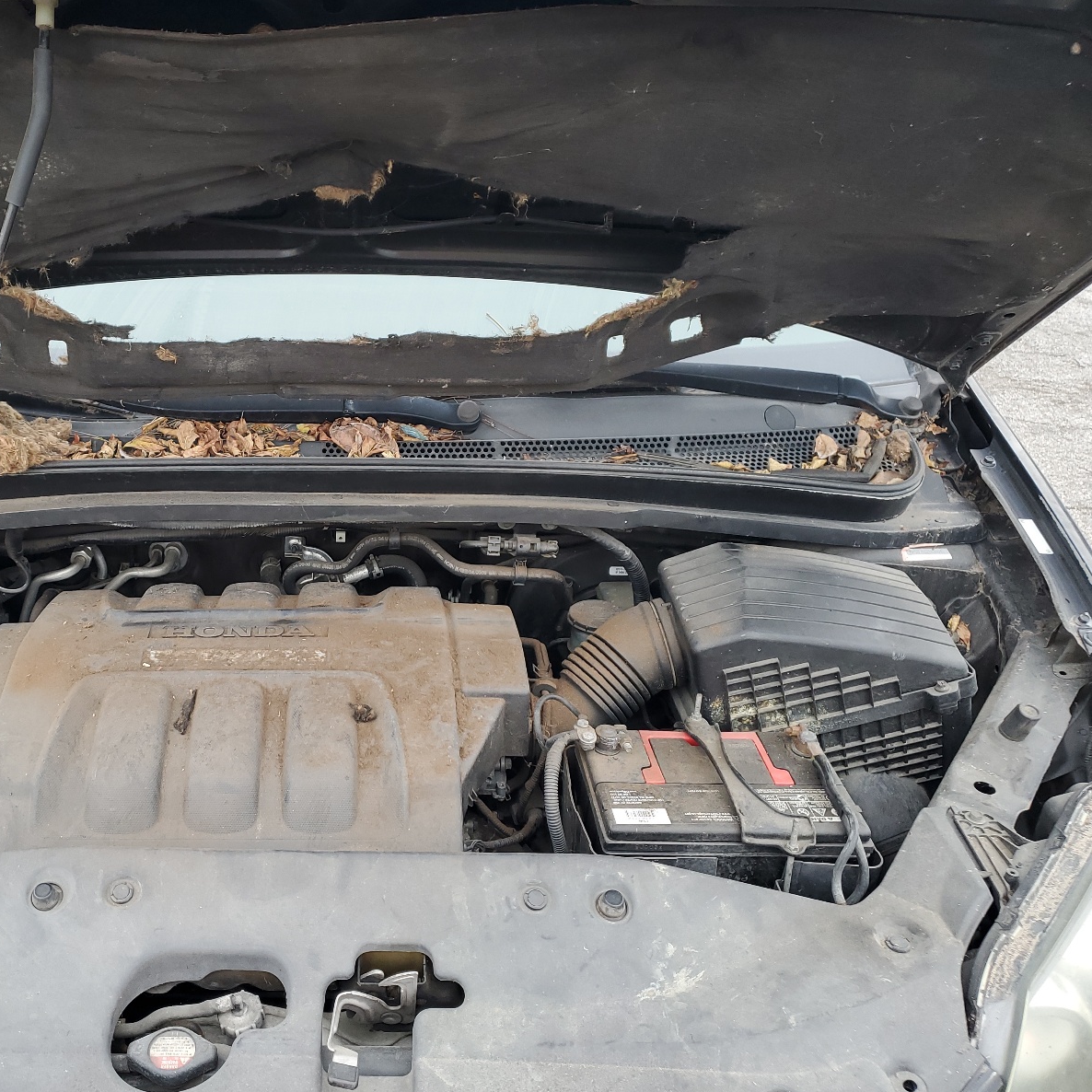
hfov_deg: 51.5
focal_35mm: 31
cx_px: 357
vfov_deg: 52.5
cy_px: 549
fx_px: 1106
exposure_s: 1/60.2
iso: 55
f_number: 1.5
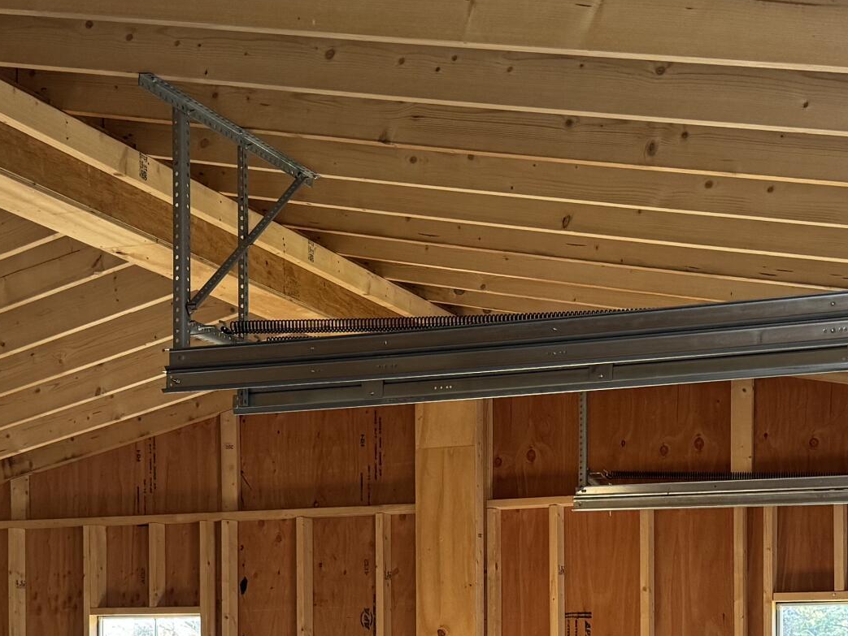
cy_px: 668
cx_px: 434
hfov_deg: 28.2
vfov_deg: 20.5
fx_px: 1691
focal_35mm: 69
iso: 200
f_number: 1.78
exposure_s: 1/73
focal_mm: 6.76
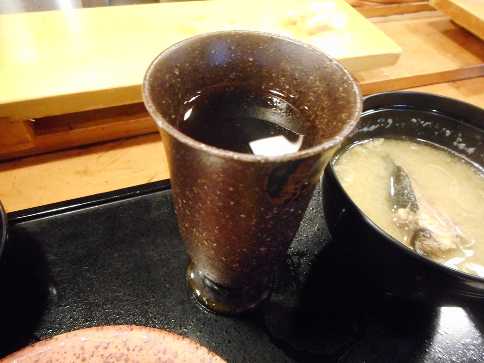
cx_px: 242
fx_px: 350
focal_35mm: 25
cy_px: 182
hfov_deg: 69.4
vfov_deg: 54.9
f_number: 3.7
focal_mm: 4.5
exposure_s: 1/5
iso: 800
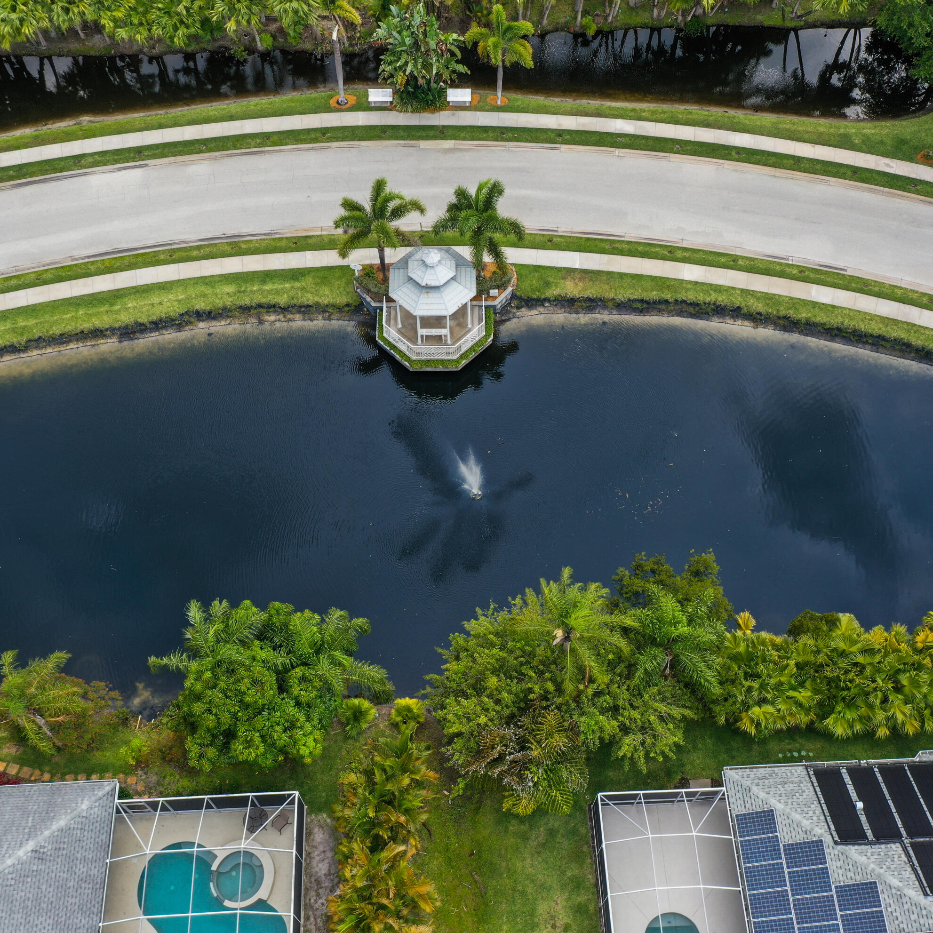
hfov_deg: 46.0
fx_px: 1098
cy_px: 464
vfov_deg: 46.0
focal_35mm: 36
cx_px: 477
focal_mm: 10.26
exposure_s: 1/120
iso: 100
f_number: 4.5
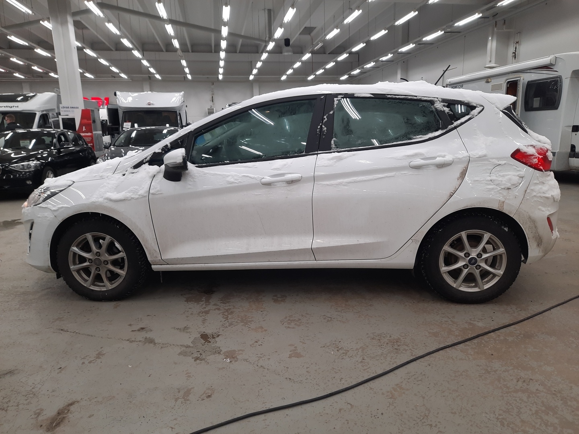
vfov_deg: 54.9
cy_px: 217
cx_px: 290
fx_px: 418
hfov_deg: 69.4
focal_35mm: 25
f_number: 2
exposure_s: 1/50
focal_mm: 4.6
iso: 100
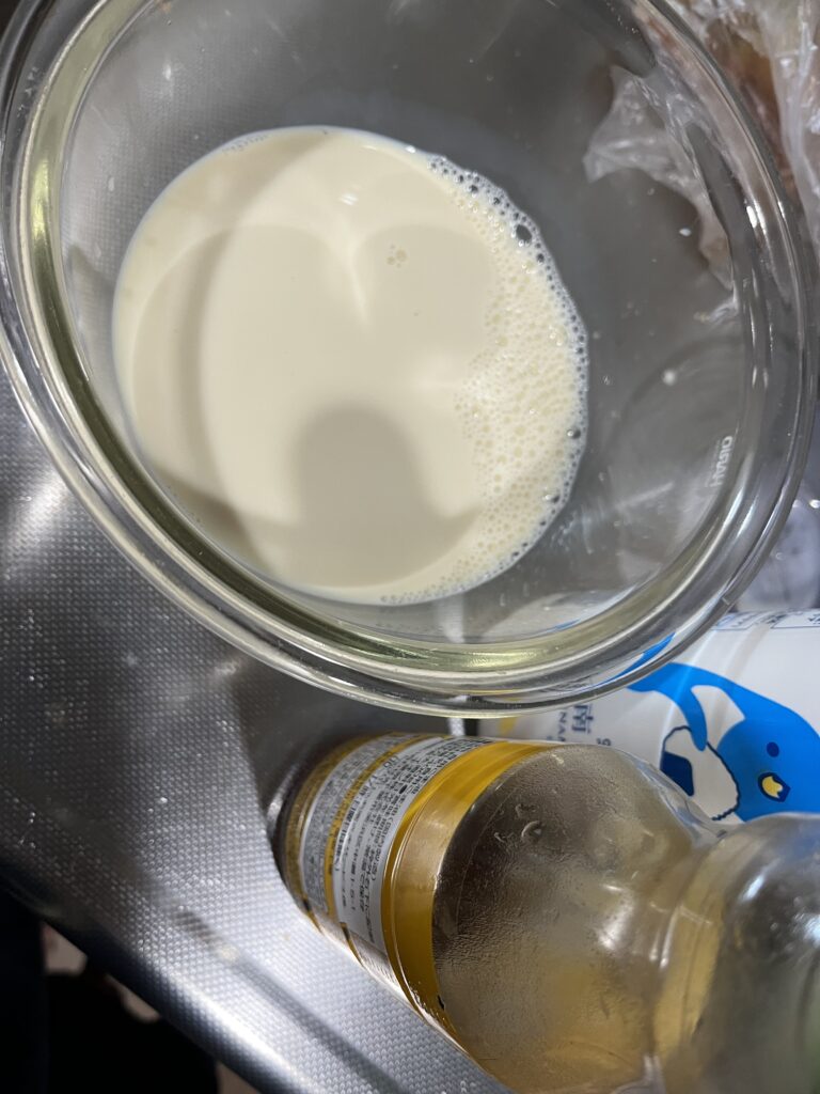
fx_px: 821
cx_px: 410
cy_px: 547
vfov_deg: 67.3
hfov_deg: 53.1
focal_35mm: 26
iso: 160
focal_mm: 5.1
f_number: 1.6
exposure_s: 1/60
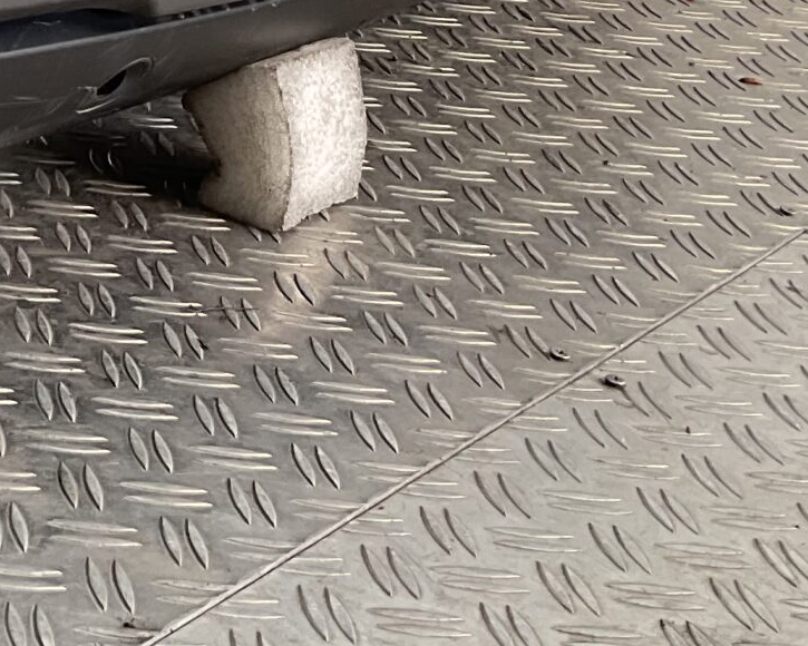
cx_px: -291
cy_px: -190
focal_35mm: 100
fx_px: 2391
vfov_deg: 14.7
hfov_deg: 17.7
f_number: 1.8
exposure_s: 1/118
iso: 16
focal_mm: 3
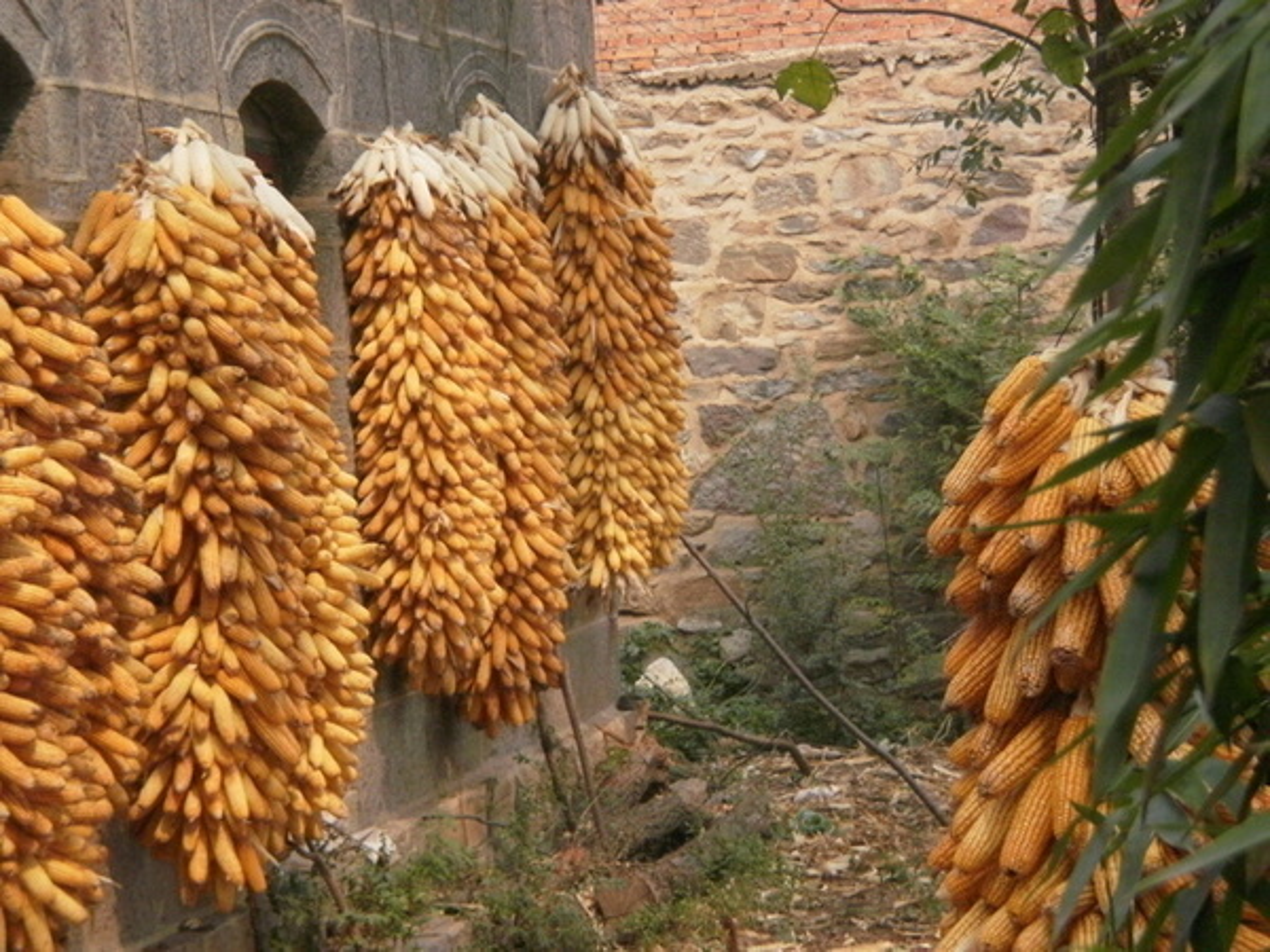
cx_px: 635
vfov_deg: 13.7
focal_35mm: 108
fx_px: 3962
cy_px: 476
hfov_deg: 18.2
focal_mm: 18.9
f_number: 5.9
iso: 320
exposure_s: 1/250
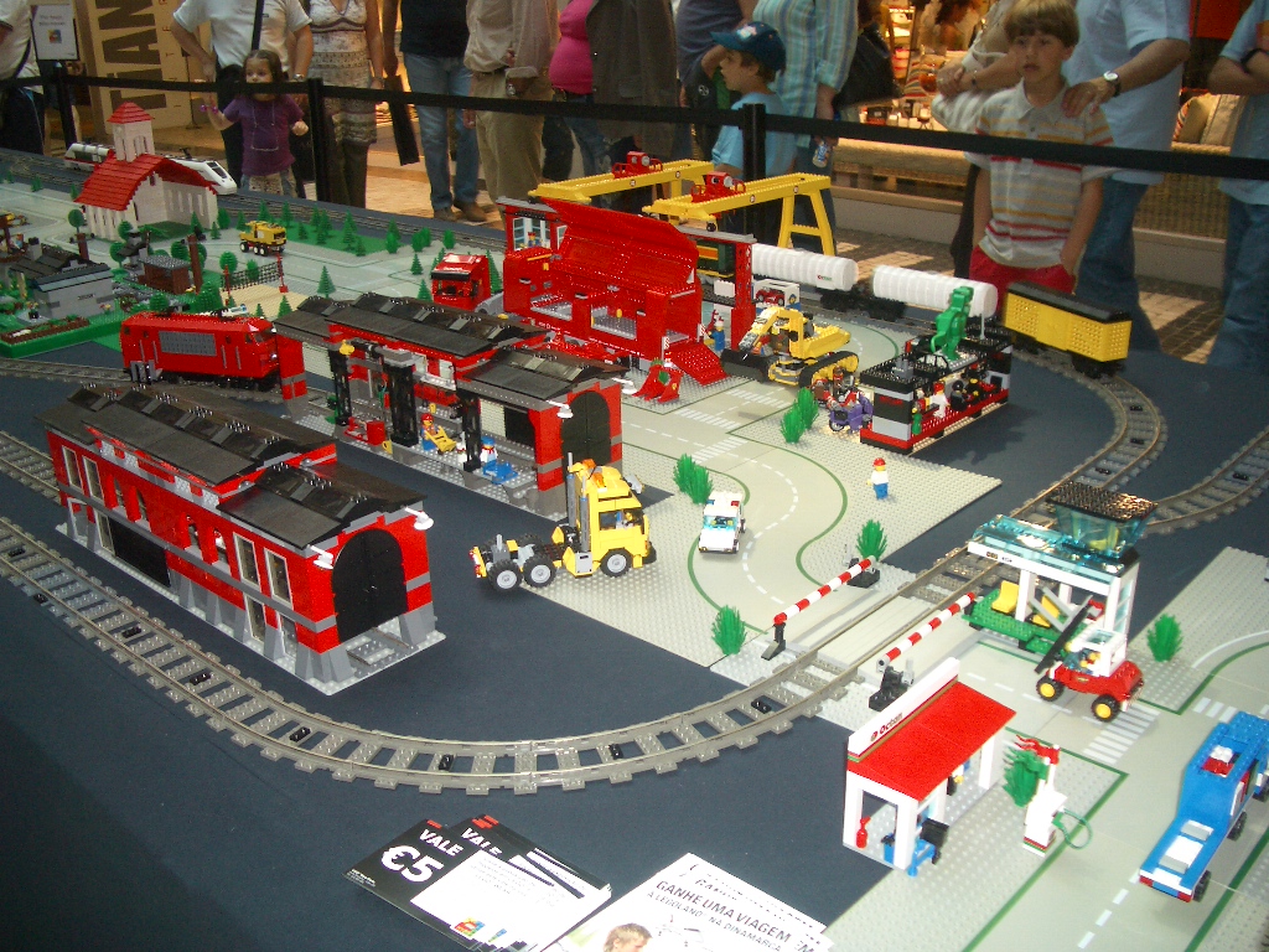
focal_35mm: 35
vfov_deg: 40.7
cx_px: 634
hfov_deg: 52.6
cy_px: 476
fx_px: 1283
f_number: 2.6
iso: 100
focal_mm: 5.8
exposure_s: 1/60
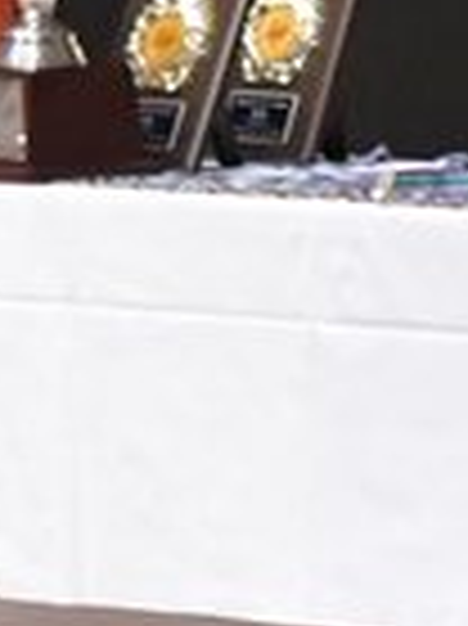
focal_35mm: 1206
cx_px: 772
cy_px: 68
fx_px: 21773
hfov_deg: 1.2
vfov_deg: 1.6
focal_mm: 150
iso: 12800
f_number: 5.6
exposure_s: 1/400
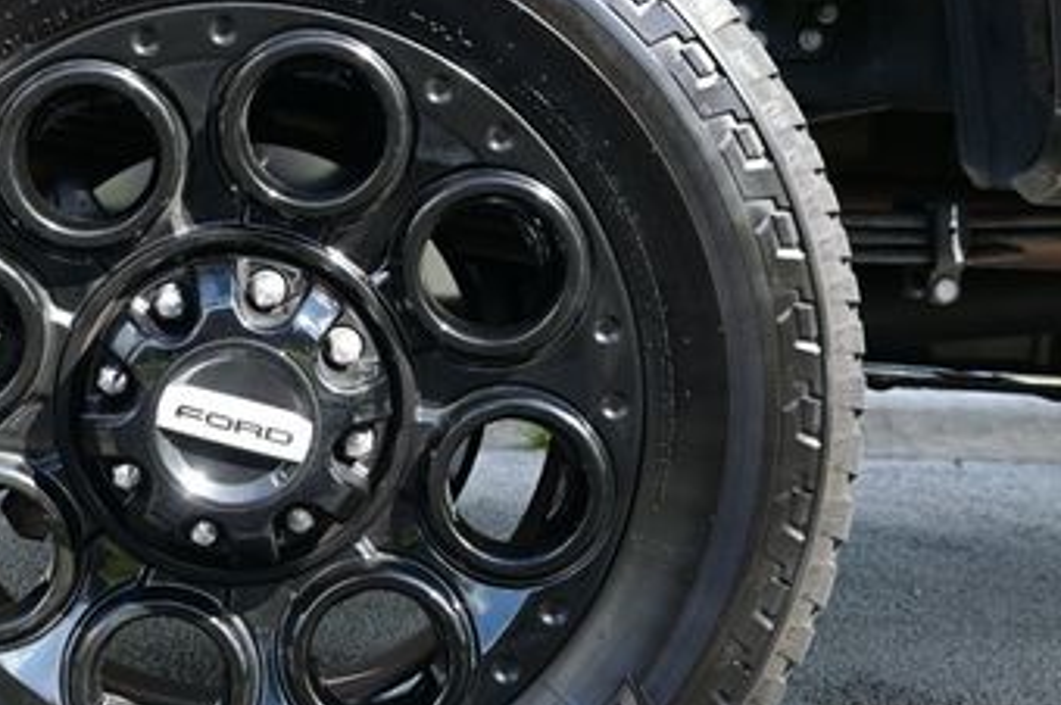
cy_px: 381
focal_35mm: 65
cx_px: 218
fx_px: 1912
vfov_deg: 20.9
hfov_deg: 30.3
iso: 100
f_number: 5
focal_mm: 23
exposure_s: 1/100
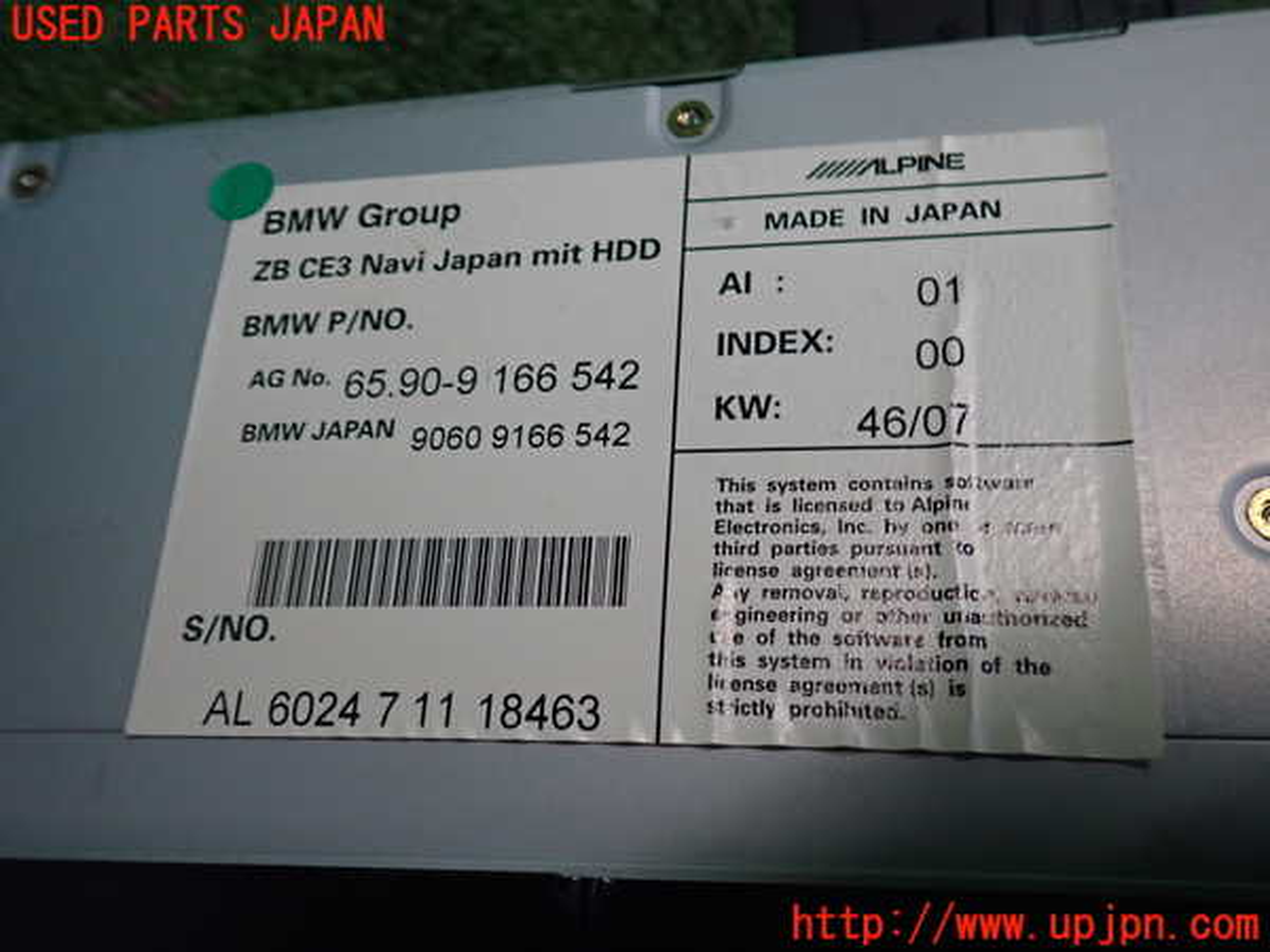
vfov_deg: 46.8
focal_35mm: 30
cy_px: 476
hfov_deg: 60.0
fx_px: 1101
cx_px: 635
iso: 500
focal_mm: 5.4
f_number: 2.3
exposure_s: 1/200
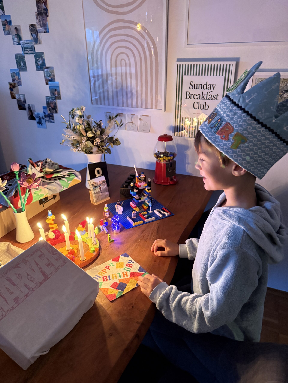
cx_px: 144
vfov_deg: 71.6
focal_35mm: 24
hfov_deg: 56.8
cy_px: 192
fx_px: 266
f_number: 1.78
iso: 1000
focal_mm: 6.76
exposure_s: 1/39
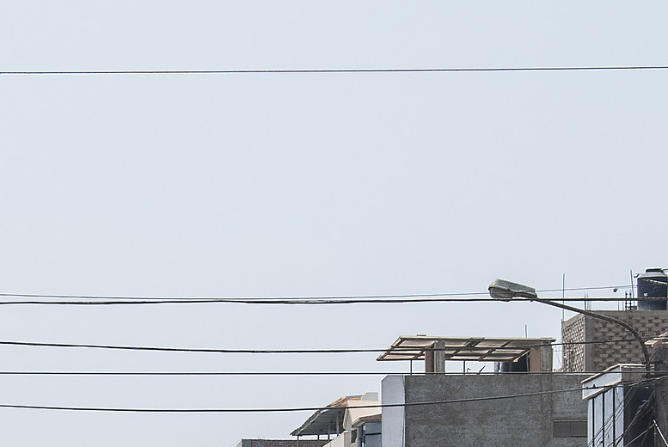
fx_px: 3269
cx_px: -120
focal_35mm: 176
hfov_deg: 11.4
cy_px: 607
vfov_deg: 7.7
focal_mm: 38
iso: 100
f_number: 14
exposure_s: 1/125
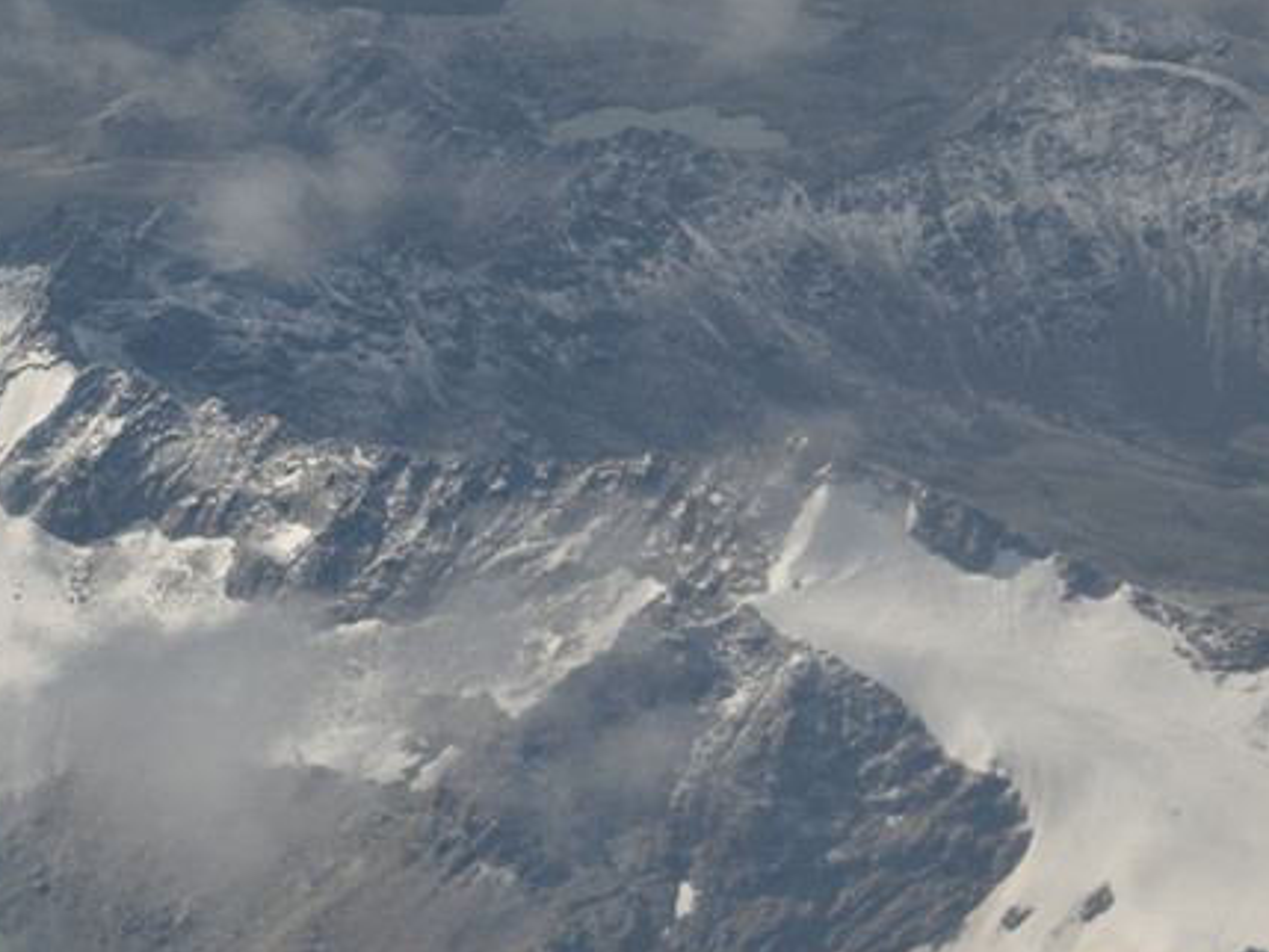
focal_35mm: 311
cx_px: 244
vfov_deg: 4.8
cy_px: 380
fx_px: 11404
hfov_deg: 6.4
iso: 100
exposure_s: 1/500
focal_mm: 105
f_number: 8
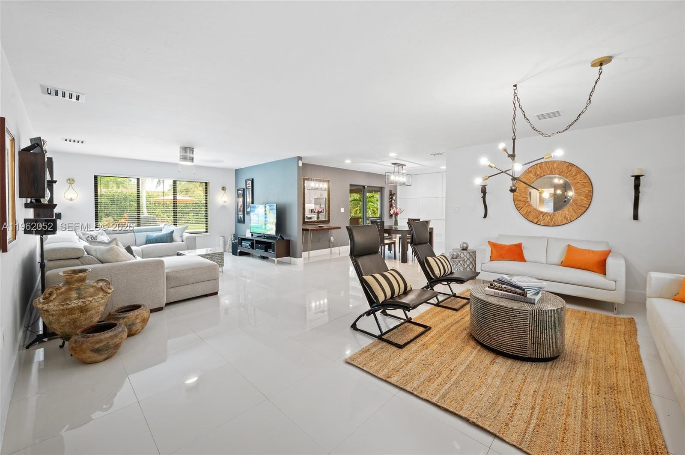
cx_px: 342
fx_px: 266
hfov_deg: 104.3
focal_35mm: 14
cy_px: 228
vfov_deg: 81.1
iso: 200
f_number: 8
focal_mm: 14
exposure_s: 1/1.25
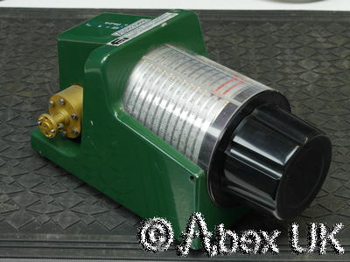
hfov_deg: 21.3
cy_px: 131
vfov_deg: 16.1
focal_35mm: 92
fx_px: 930
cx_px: 175
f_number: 11
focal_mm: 46
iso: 400
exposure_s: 1/10
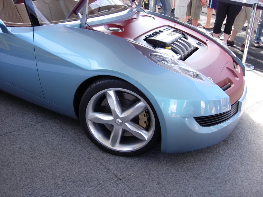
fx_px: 289
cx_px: 132
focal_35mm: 38
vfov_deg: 37.7
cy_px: 98
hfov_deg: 49.0
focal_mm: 7.8
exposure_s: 1/95.8
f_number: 2.8
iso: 64
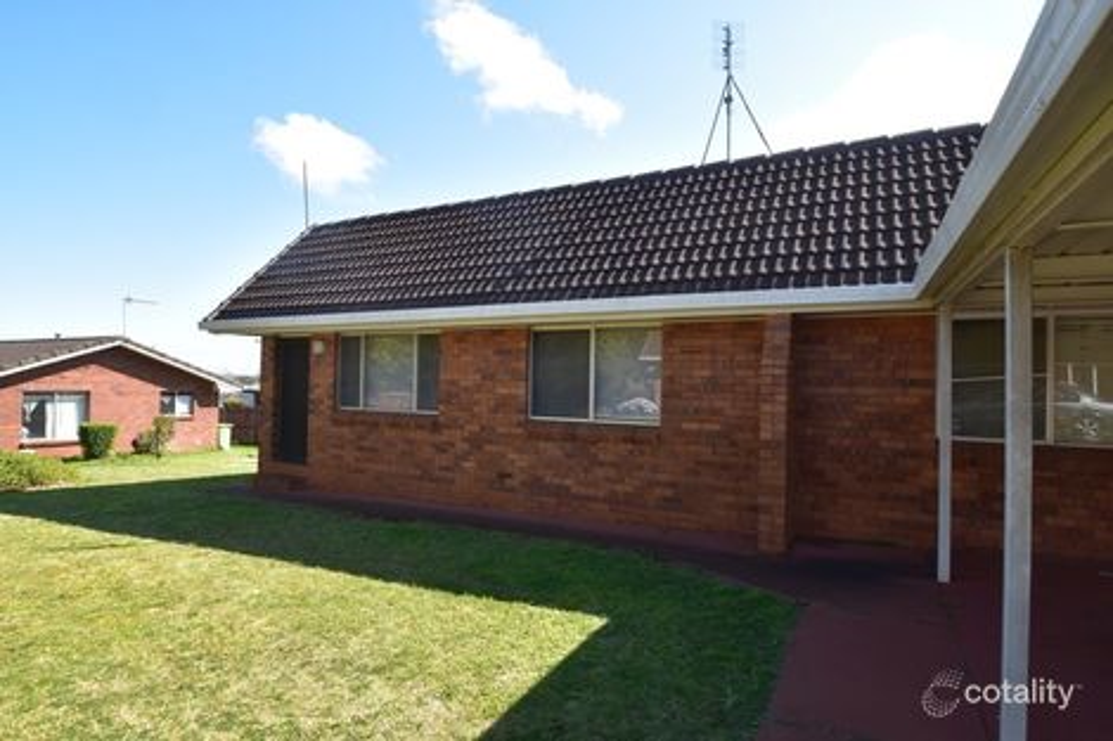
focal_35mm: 18
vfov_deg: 67.3
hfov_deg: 90.0
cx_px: 556
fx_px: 556
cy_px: 370
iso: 400
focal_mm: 12
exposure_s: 1/250
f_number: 10
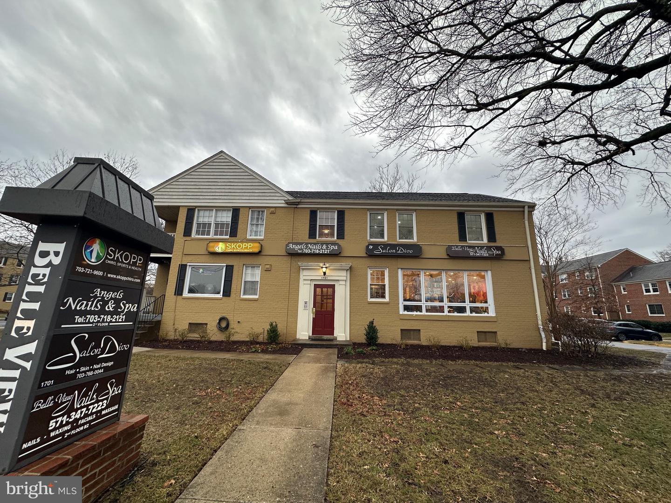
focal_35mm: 14
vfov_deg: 85.7
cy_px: 252
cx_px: 336
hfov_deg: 102.1
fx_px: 271
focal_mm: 2.22
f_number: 2.2
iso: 80
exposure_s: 1/99
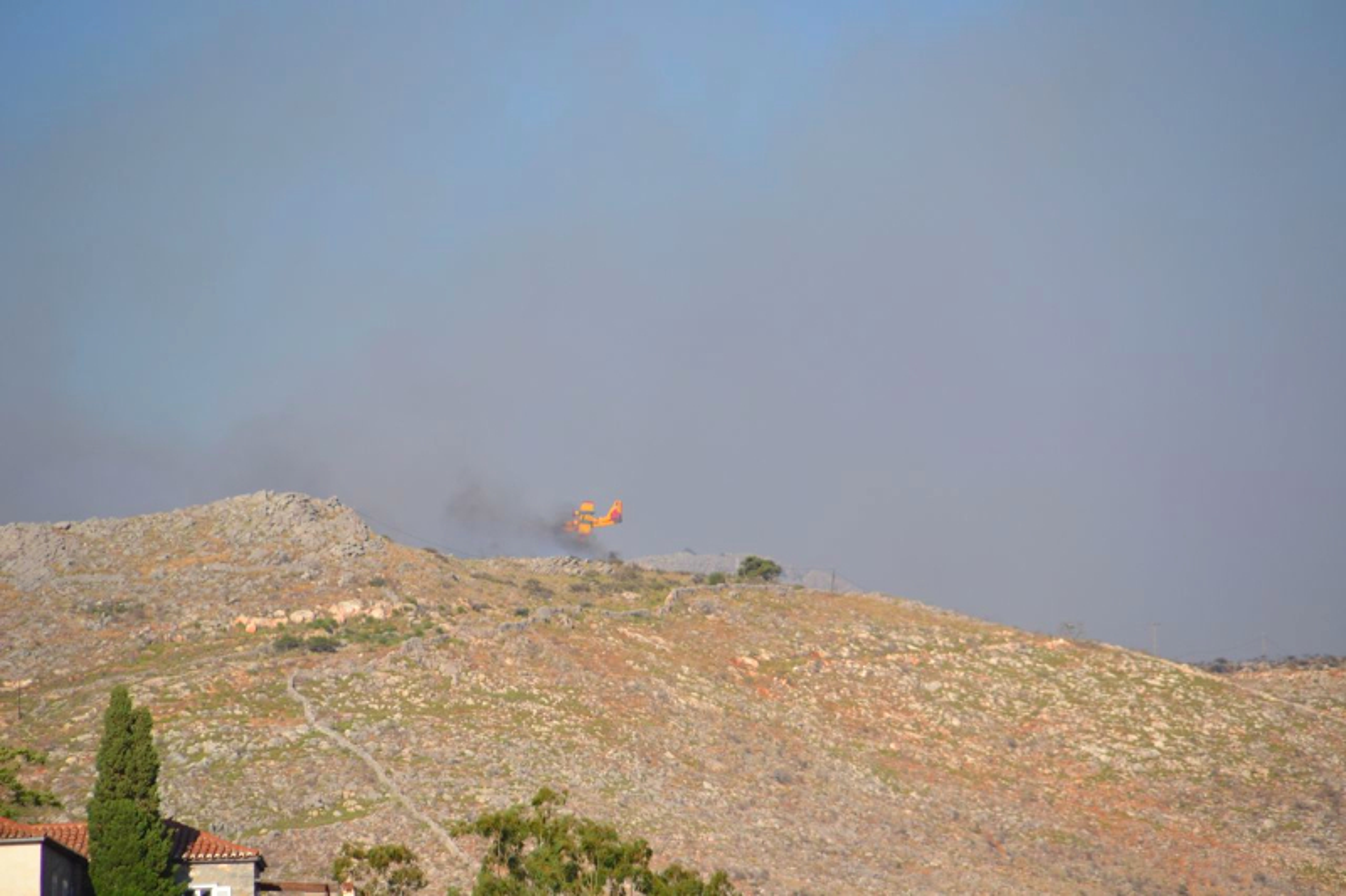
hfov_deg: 6.9
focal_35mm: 300
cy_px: 448
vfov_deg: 4.6
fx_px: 11214
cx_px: 673
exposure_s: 1/2000
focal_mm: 200
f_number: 6.3
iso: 400
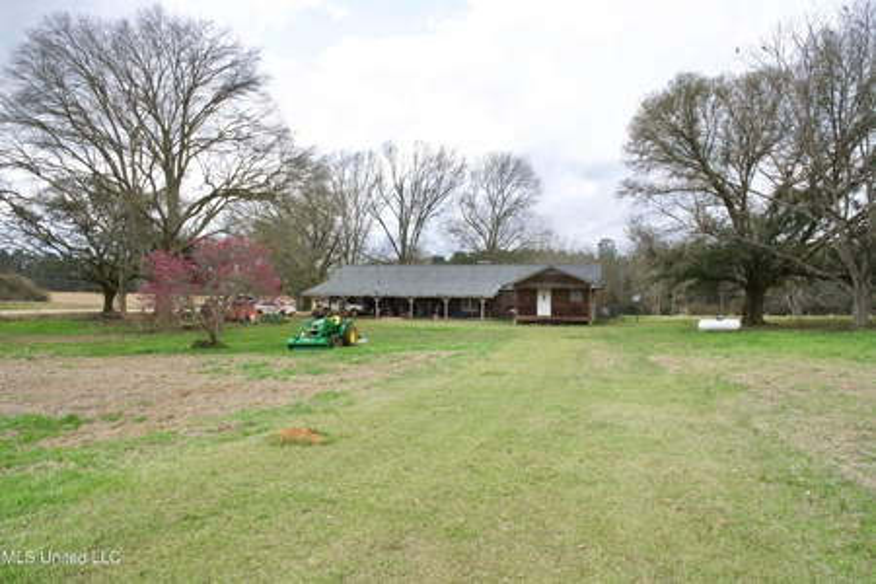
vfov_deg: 53.1
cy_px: 292
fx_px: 584
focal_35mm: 24
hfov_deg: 73.7
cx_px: 438
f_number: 16
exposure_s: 1/100
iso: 400
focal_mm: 24
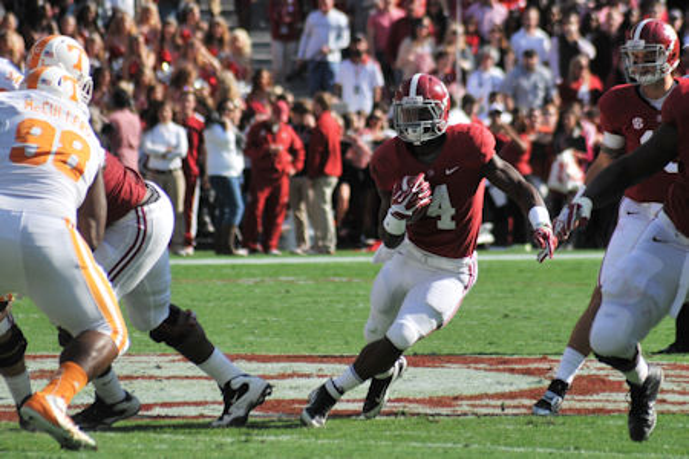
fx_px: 6889
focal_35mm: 360
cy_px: 230
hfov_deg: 5.7
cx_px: 344
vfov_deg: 3.8
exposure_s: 1/3200
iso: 400
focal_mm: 240
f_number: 6.3
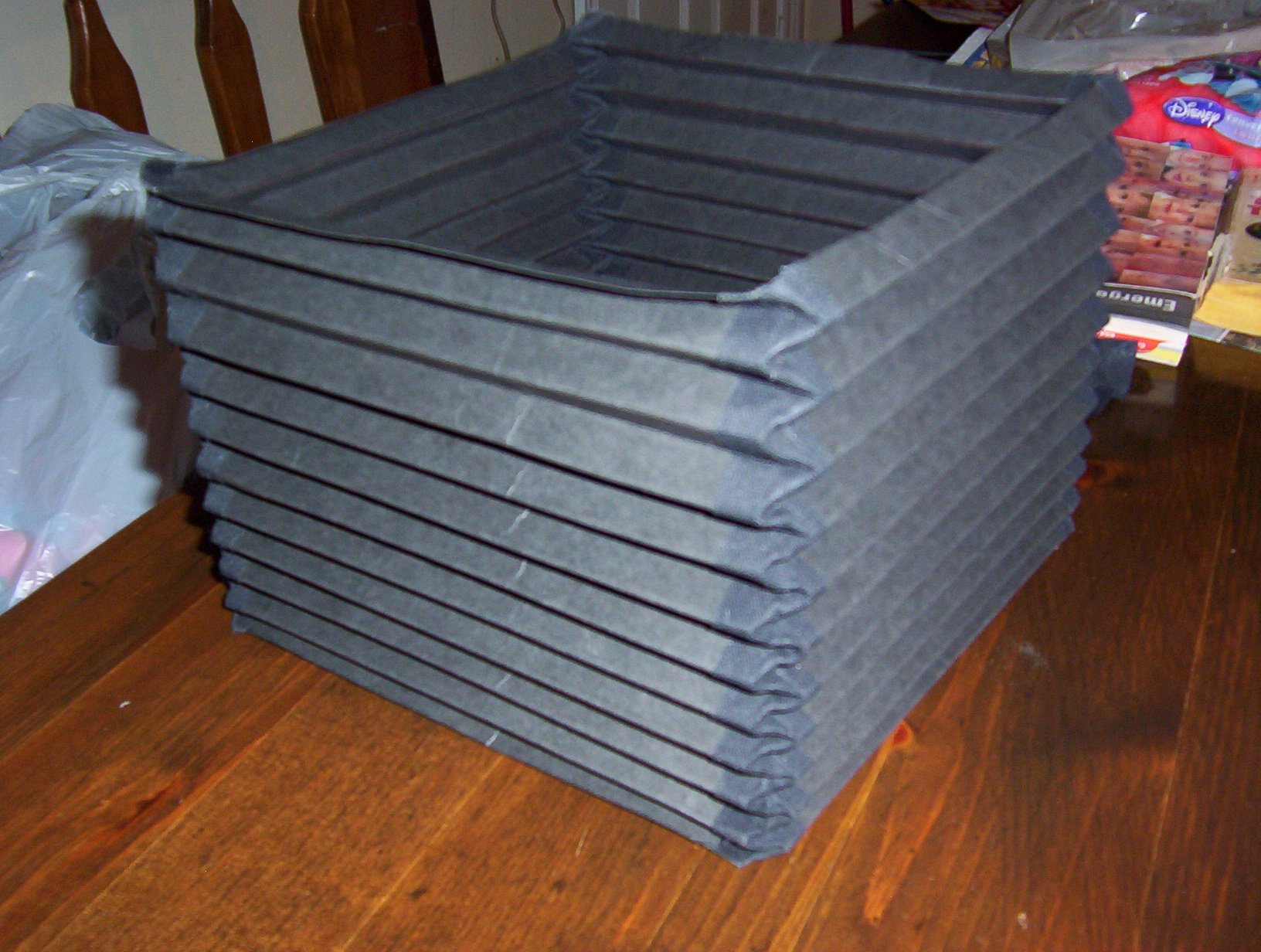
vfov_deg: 39.8
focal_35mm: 36
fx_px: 1315
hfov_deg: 51.2
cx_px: 630
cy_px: 476
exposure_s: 1/30
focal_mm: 5.54
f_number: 2.76
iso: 140
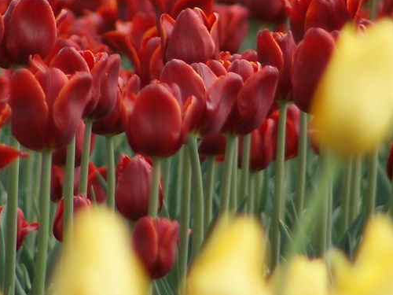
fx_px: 16519
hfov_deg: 1.4
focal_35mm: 1455
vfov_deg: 1.0
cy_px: 51
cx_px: 168
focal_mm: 210
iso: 160
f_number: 5.6
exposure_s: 1/320
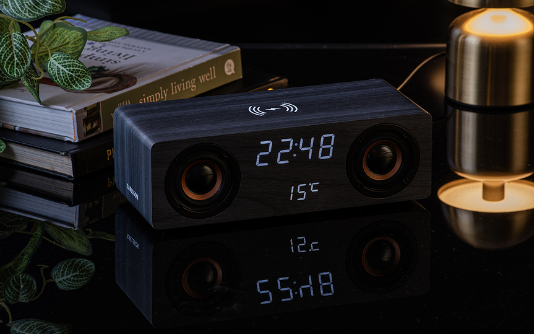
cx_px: 266
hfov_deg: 10.2
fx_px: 2983
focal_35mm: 205
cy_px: 171
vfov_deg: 6.4
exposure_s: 1/2
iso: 160
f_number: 11
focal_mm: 200
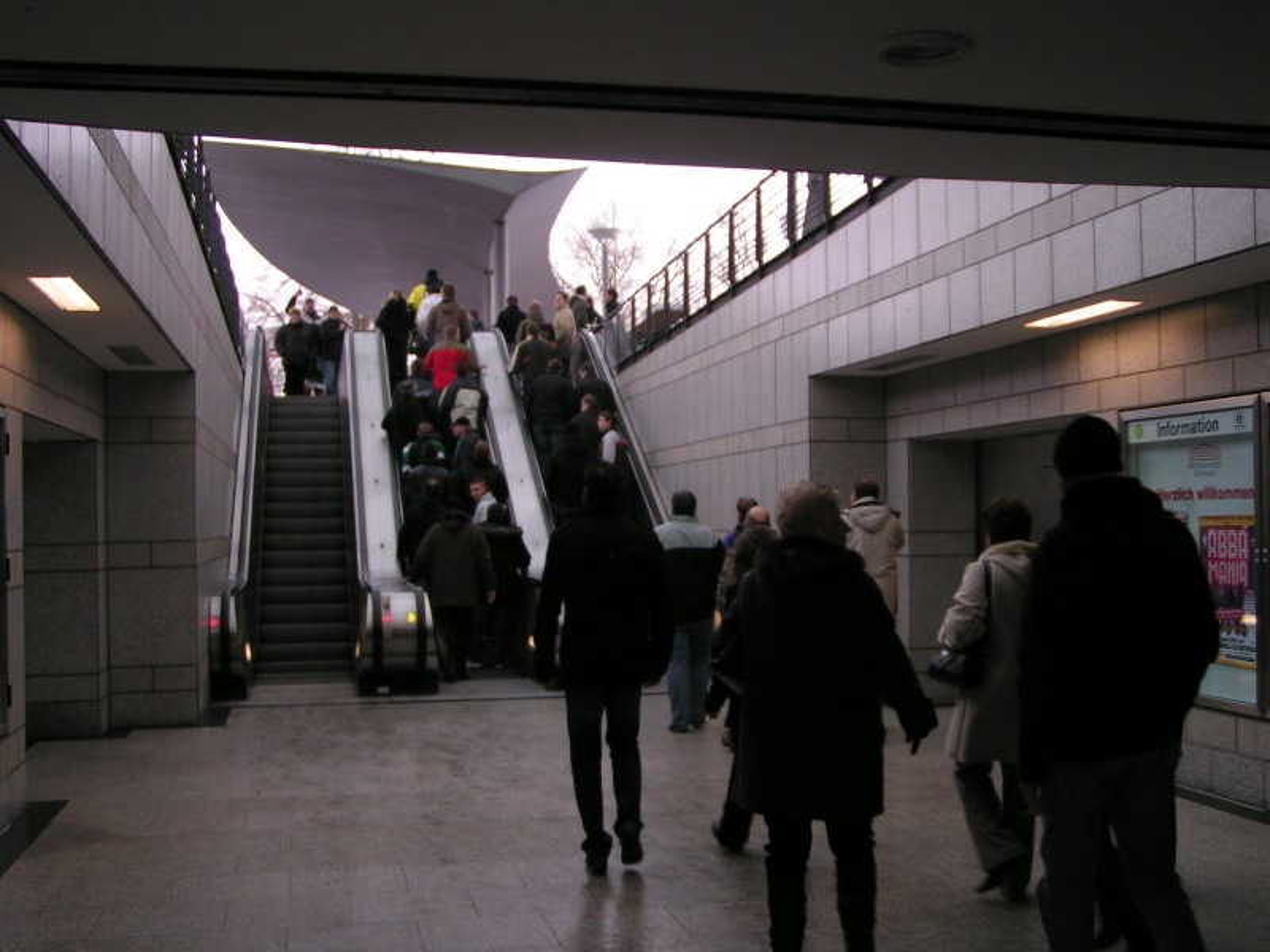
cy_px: 476
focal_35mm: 41
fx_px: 1504
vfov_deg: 35.1
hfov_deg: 45.8
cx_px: 635
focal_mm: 6.3
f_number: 2.8
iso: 80
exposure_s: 1/60
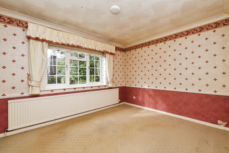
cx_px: 114
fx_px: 95
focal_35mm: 15
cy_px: 76
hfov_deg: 100.4
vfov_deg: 77.3
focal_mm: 15
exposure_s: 1/60
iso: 800
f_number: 16
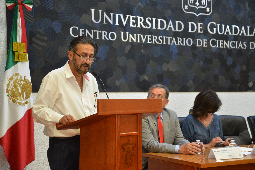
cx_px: 128
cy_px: 85
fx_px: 439
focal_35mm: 62
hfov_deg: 32.4
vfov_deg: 21.9
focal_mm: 62
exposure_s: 1/15
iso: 1600
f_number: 4.5
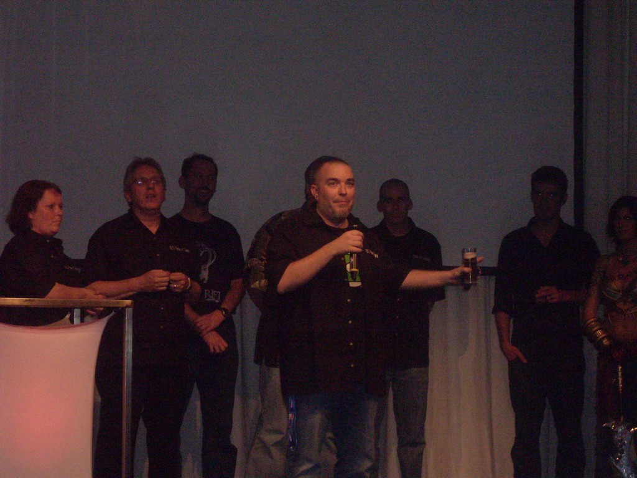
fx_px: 2098
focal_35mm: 114
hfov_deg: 17.3
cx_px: 318
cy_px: 239
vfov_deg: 13.0
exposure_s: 1/60
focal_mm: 18.9
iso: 240
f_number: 5.2
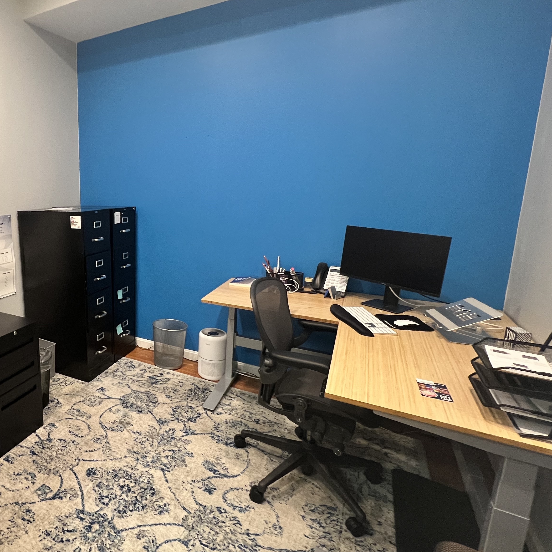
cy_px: 255
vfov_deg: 74.7
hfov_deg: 67.7
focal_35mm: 20
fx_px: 361
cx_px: 109
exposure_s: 1/60
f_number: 1.8
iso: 400
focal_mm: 1.57
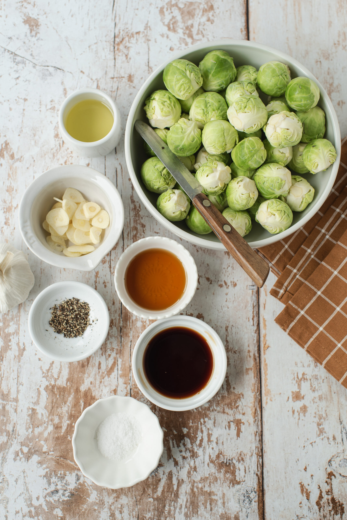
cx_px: 174
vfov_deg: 39.6
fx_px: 723
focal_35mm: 50
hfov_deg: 27.0
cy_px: 260
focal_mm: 50
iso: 250
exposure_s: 1/50
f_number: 5
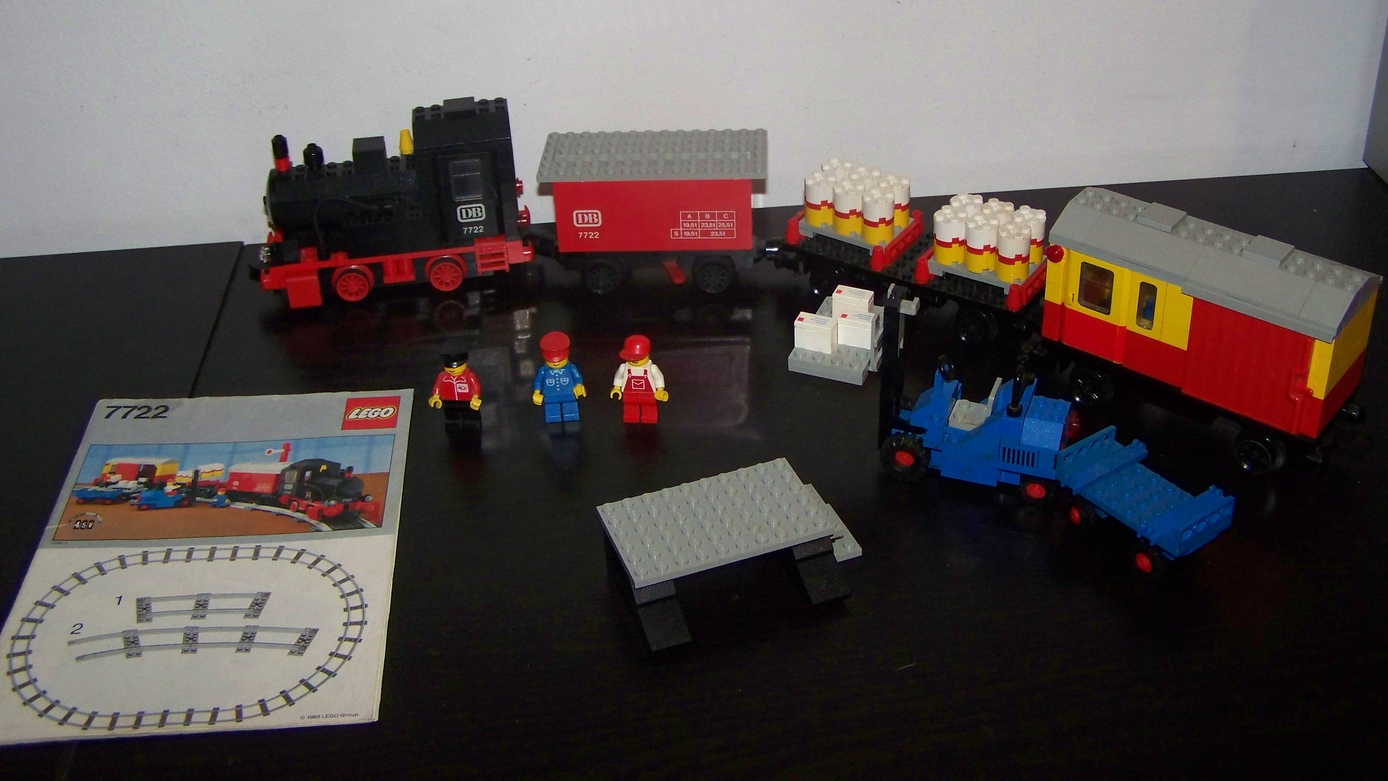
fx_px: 1546
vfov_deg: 28.2
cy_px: 263
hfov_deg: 48.4
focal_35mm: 42
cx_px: 699
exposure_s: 1/30
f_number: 2.8
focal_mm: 6.3
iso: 200
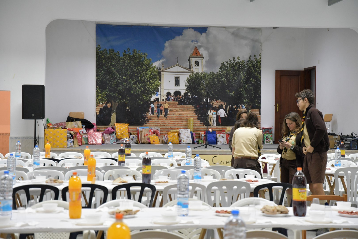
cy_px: 120
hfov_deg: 28.1
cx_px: 179
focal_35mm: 72
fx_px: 716
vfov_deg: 18.9
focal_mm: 48
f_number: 3.5
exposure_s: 1/60
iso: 1600
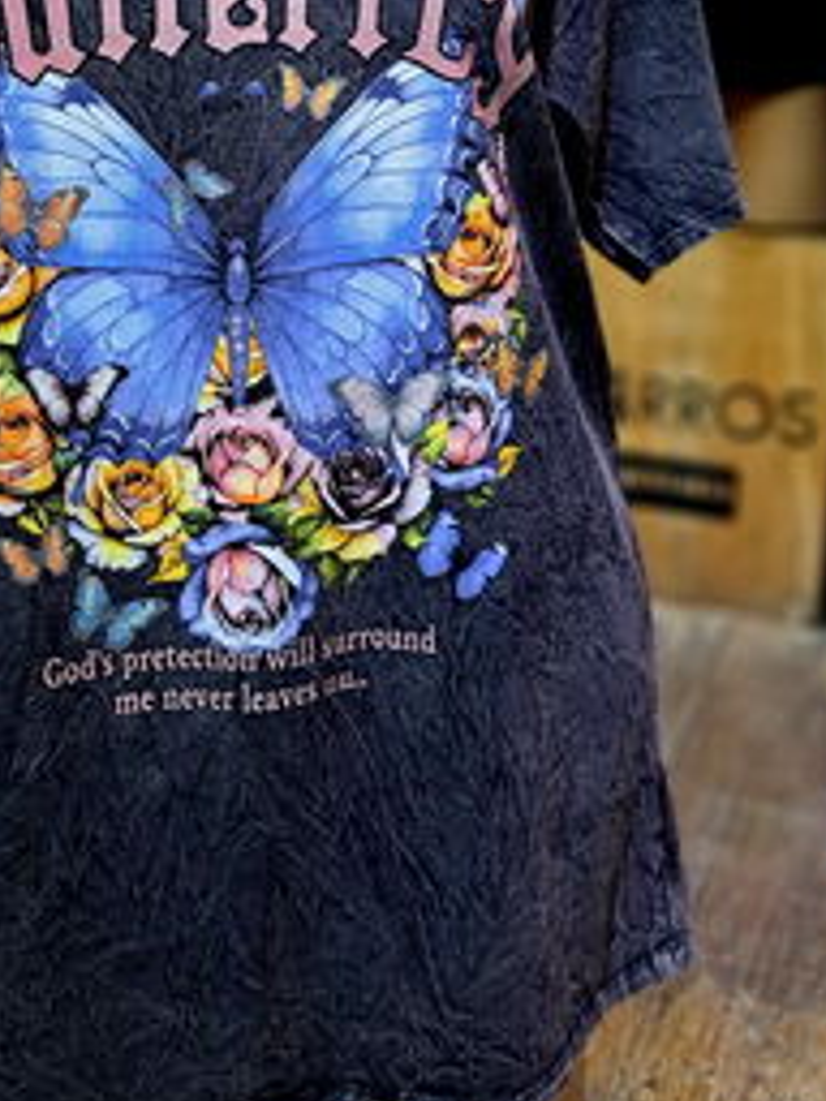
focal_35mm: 50
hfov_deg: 29.1
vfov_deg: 36.5
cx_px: 370
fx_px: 1591
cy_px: 174
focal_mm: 5.23
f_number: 1.8
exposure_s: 1/50
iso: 125
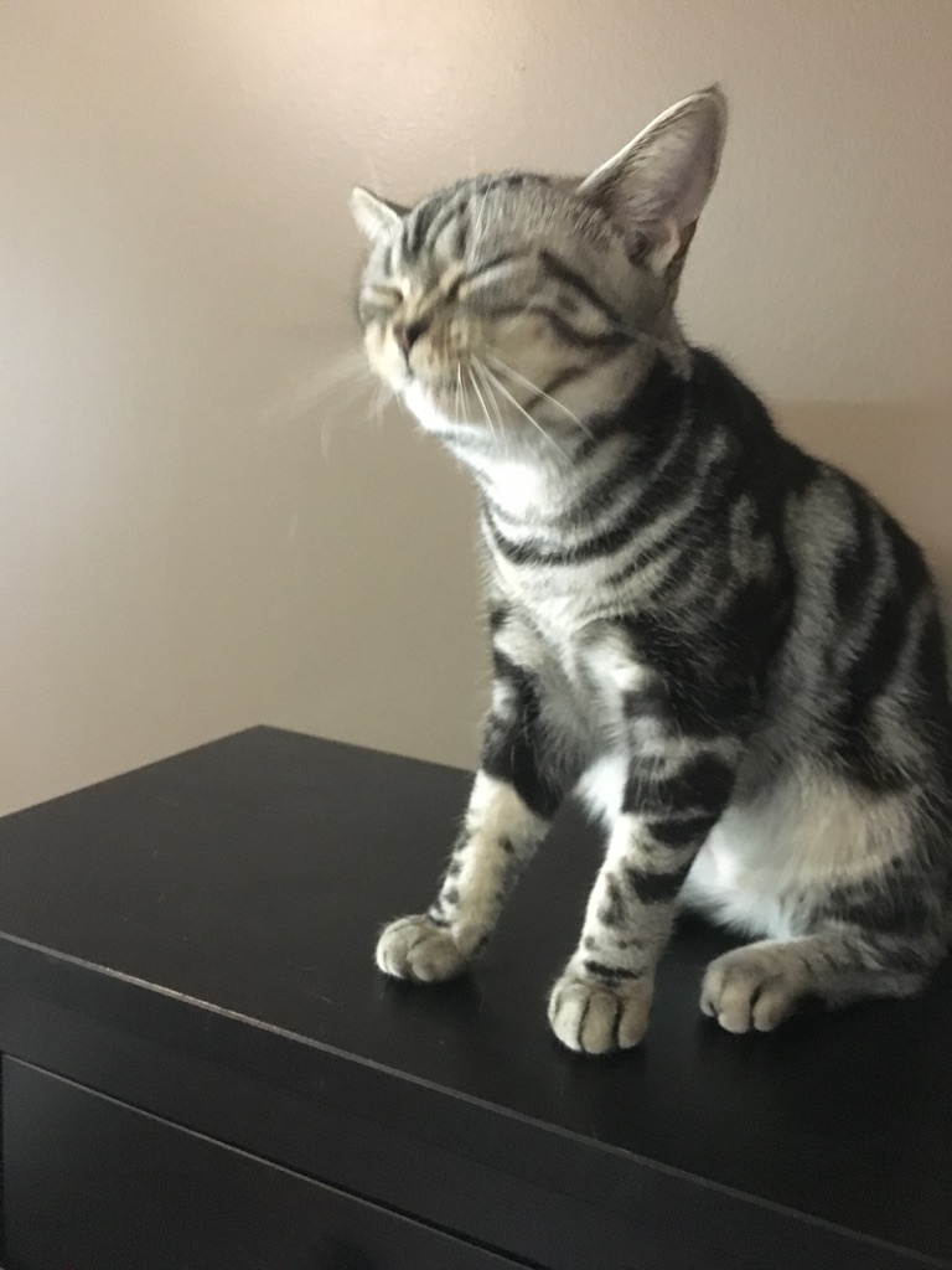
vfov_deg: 61.7
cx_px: 476
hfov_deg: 48.2
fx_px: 1063
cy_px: 635
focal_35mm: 29
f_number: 2.2
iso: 400
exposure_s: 1/15
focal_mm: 4.15
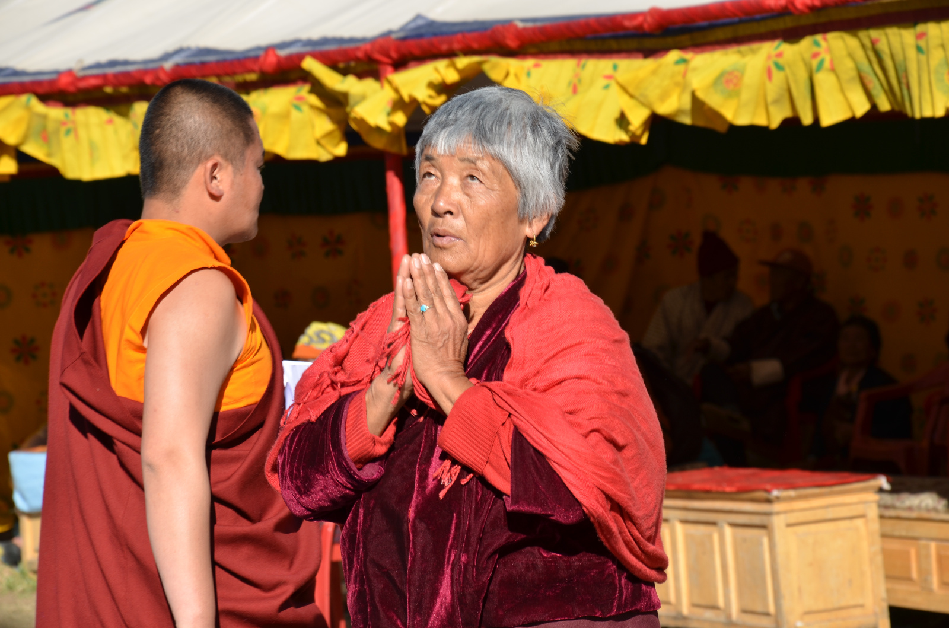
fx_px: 4142
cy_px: 314
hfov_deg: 13.1
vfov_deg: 8.7
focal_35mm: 158
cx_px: 474
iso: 100
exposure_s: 1/250
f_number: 8
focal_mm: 105
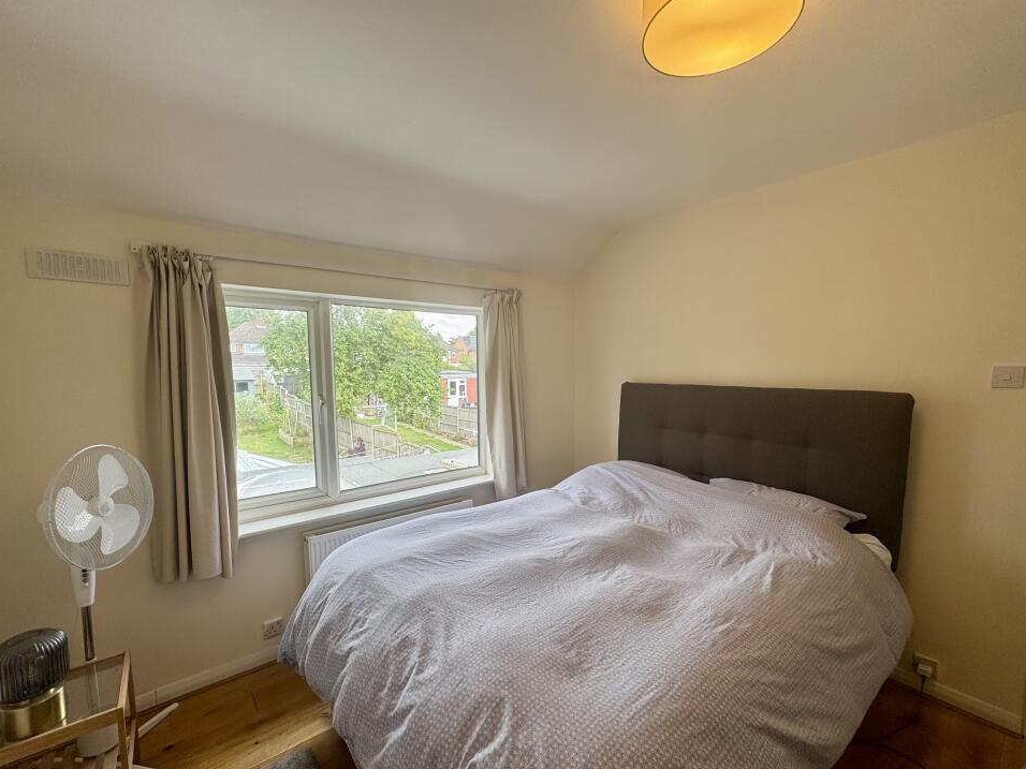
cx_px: 518
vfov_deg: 81.7
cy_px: 409
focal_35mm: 15
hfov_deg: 98.2
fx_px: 445
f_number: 2.2
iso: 40
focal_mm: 2.22
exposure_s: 1/99
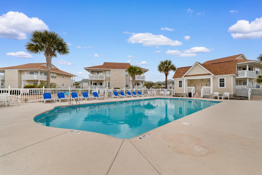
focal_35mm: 15
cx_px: 131
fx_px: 109
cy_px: 88
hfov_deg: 100.4
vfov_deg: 77.3
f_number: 10
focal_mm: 10
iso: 100
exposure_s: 1/400
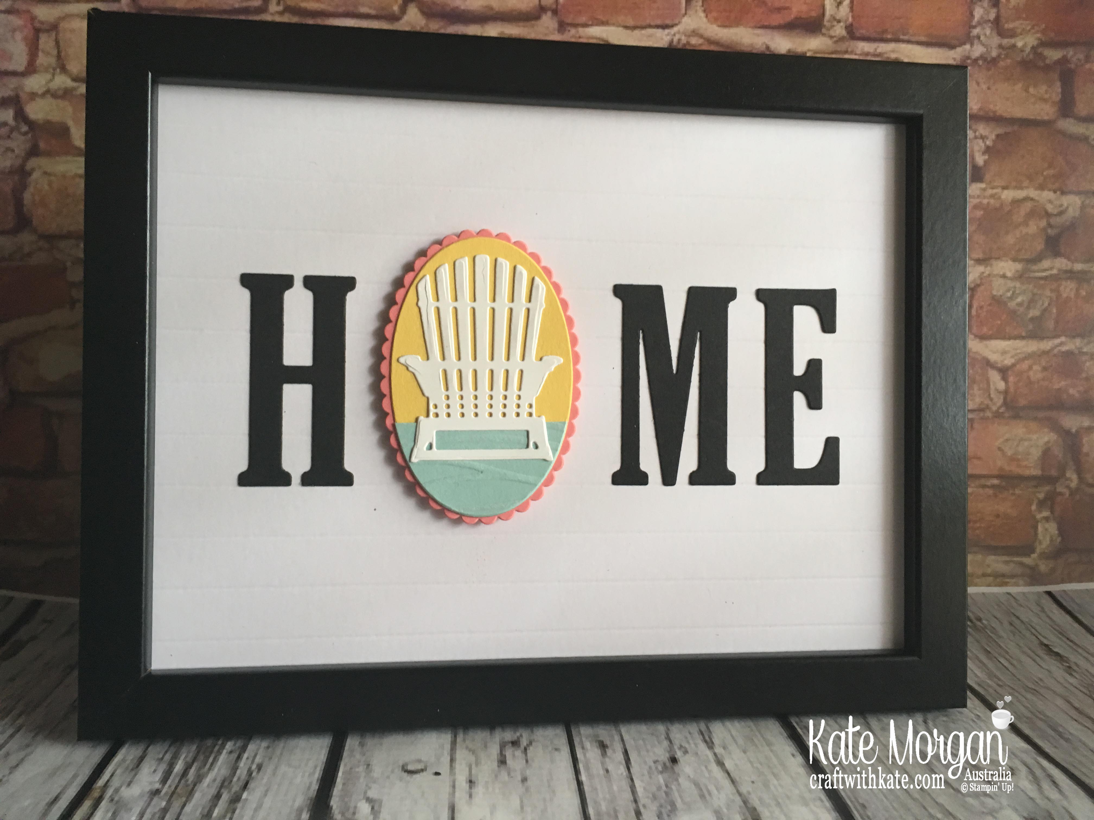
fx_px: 917
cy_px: 410
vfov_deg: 48.2
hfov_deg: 61.7
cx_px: 547
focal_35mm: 29
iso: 125
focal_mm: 4.15
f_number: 2.2
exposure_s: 1/33
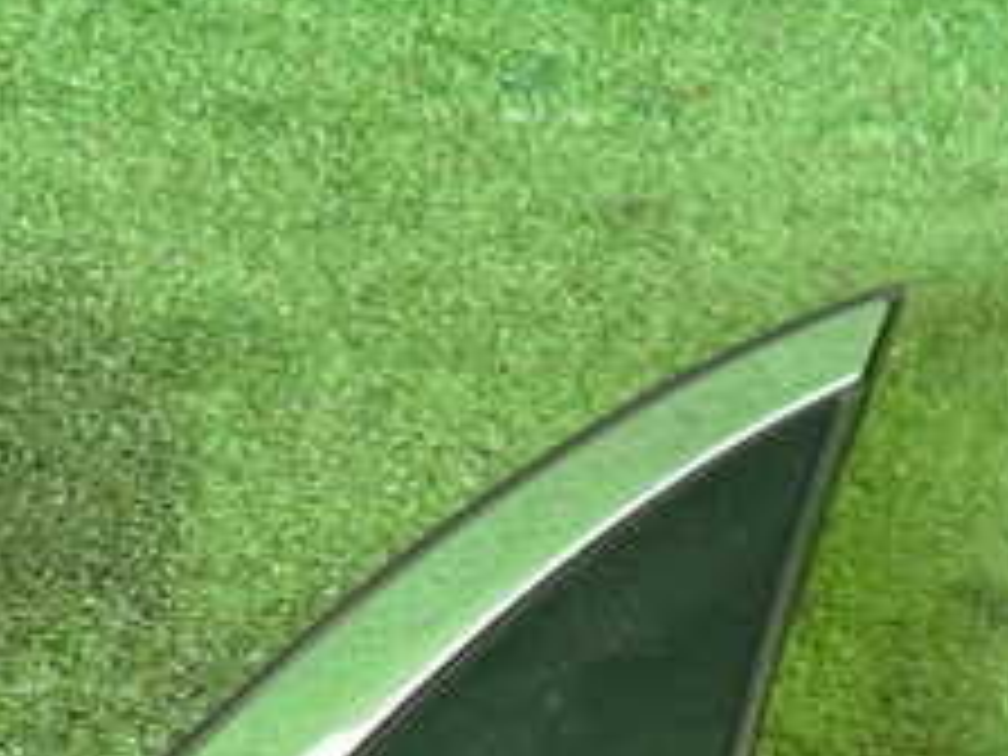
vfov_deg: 20.6
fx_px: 1951
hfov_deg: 28.8
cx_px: 333
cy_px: 882
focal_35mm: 67
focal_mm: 4.5
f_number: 2
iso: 500
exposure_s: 1/30
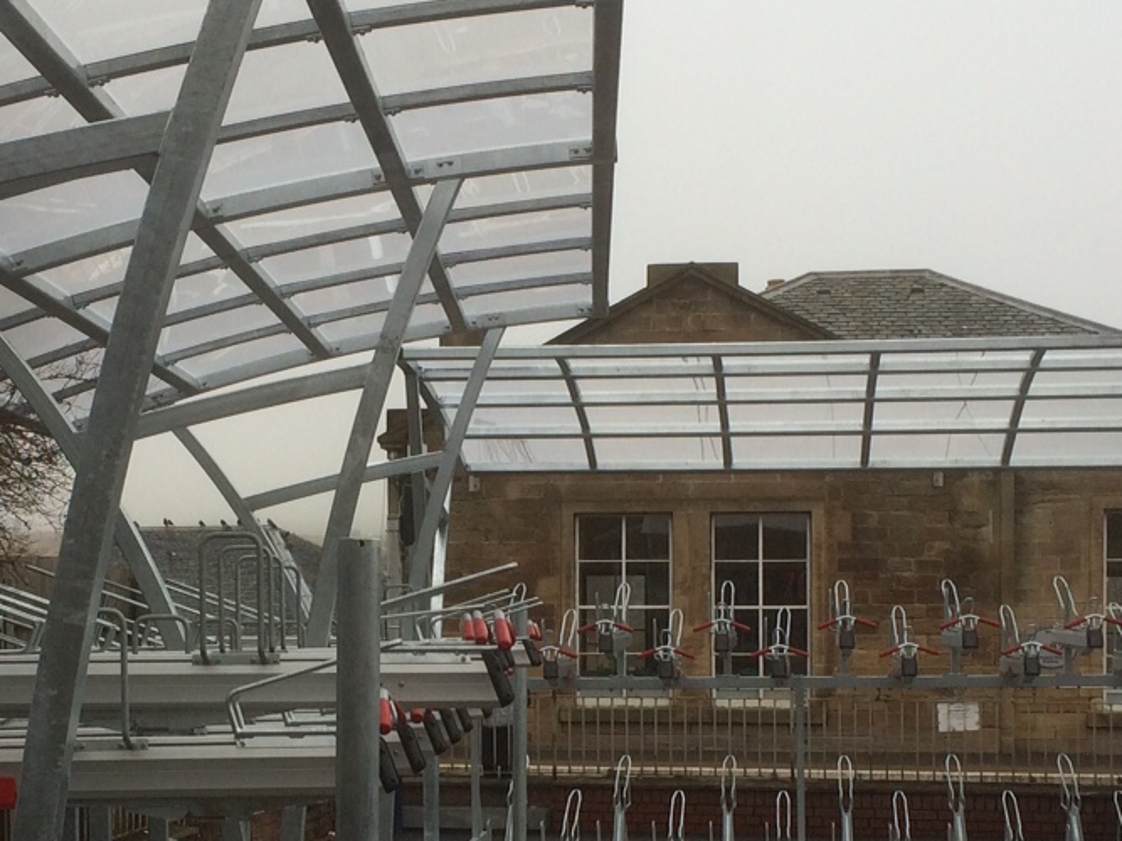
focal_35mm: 71
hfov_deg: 27.3
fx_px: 2301
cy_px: 624
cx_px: 390
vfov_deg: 20.6
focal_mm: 4.15
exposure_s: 1/354
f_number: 2.2
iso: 32
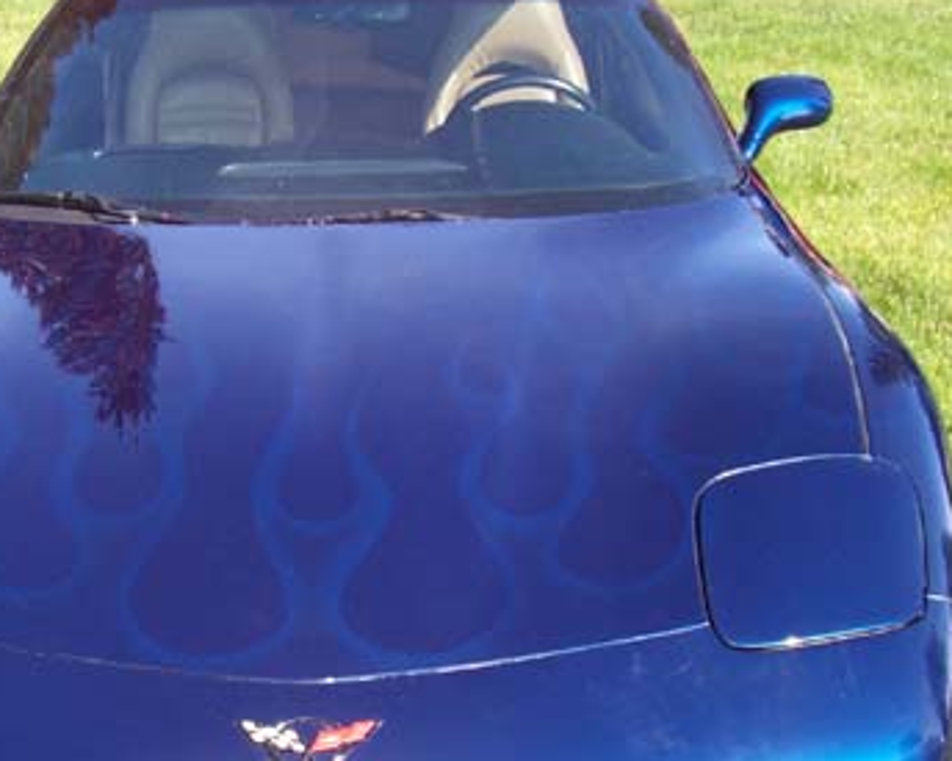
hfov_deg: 29.8
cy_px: 545
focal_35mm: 63
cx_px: 327
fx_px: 1775
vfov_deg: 24.0
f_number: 2.8
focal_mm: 5.6
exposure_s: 1/350
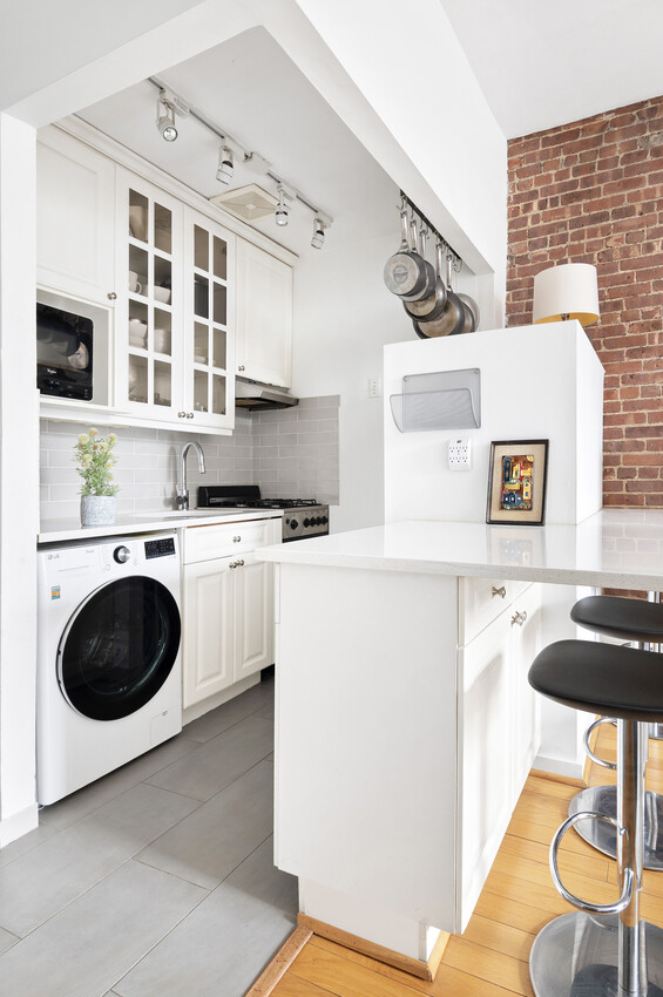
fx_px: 554
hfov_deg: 61.5
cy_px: 484
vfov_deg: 84.0
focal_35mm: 20
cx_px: 381
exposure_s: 1/1.67
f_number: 10
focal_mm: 17
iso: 400
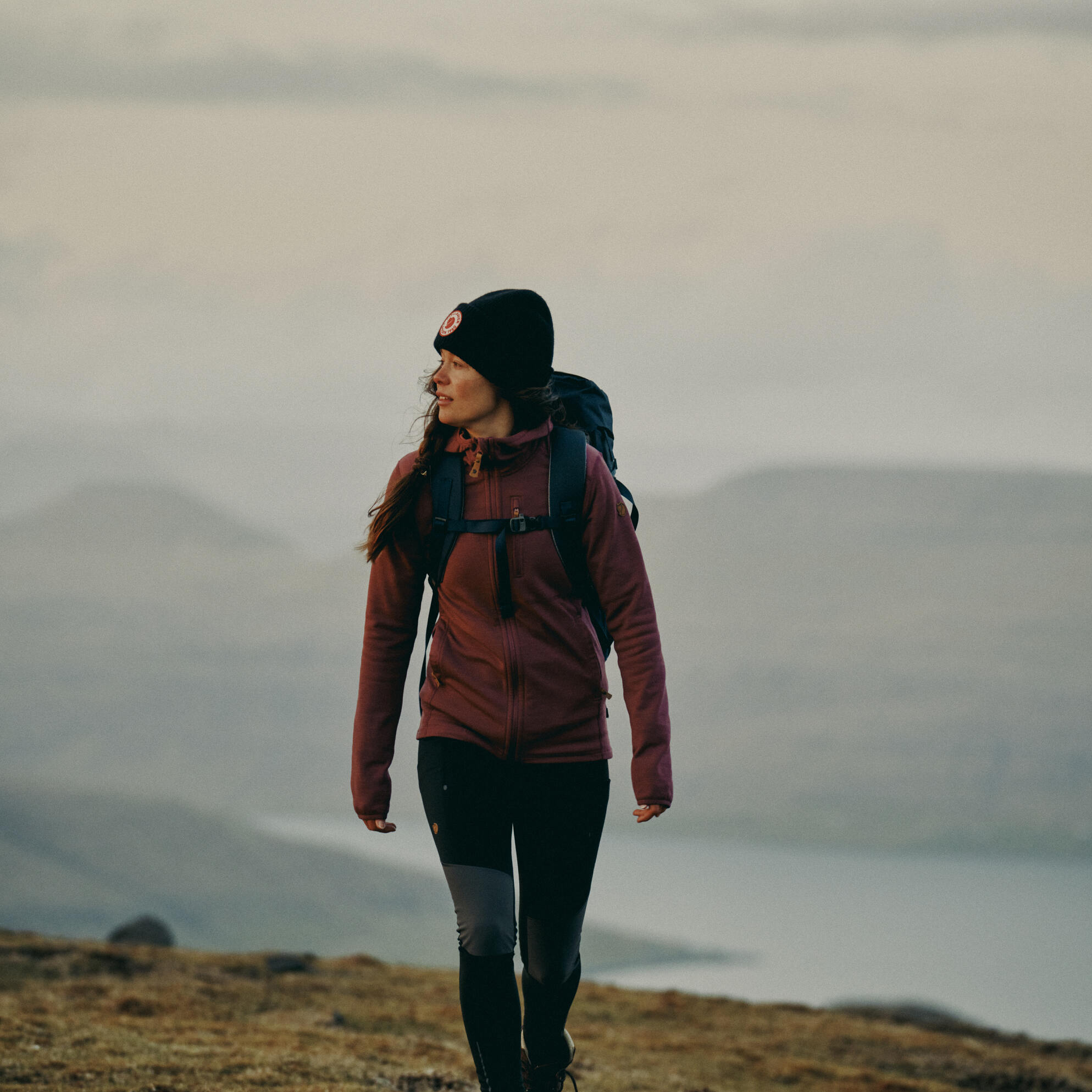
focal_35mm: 154
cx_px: 545
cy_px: 613
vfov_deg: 11.3
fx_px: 5496
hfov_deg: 11.3
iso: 400
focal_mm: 120
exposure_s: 1/400
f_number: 3.2
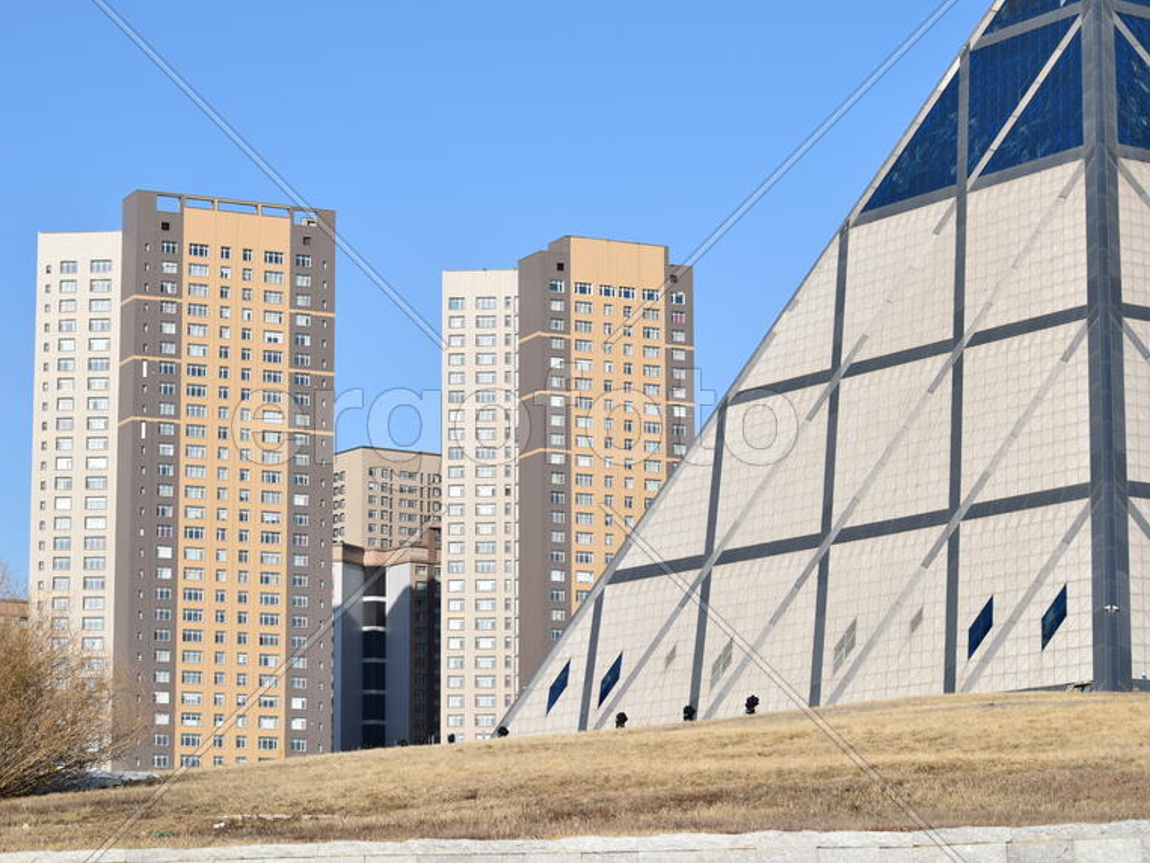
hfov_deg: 21.6
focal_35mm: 91
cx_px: 524
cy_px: 427
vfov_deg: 16.3
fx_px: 3009
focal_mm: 55
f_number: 8
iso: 100
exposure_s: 1/250
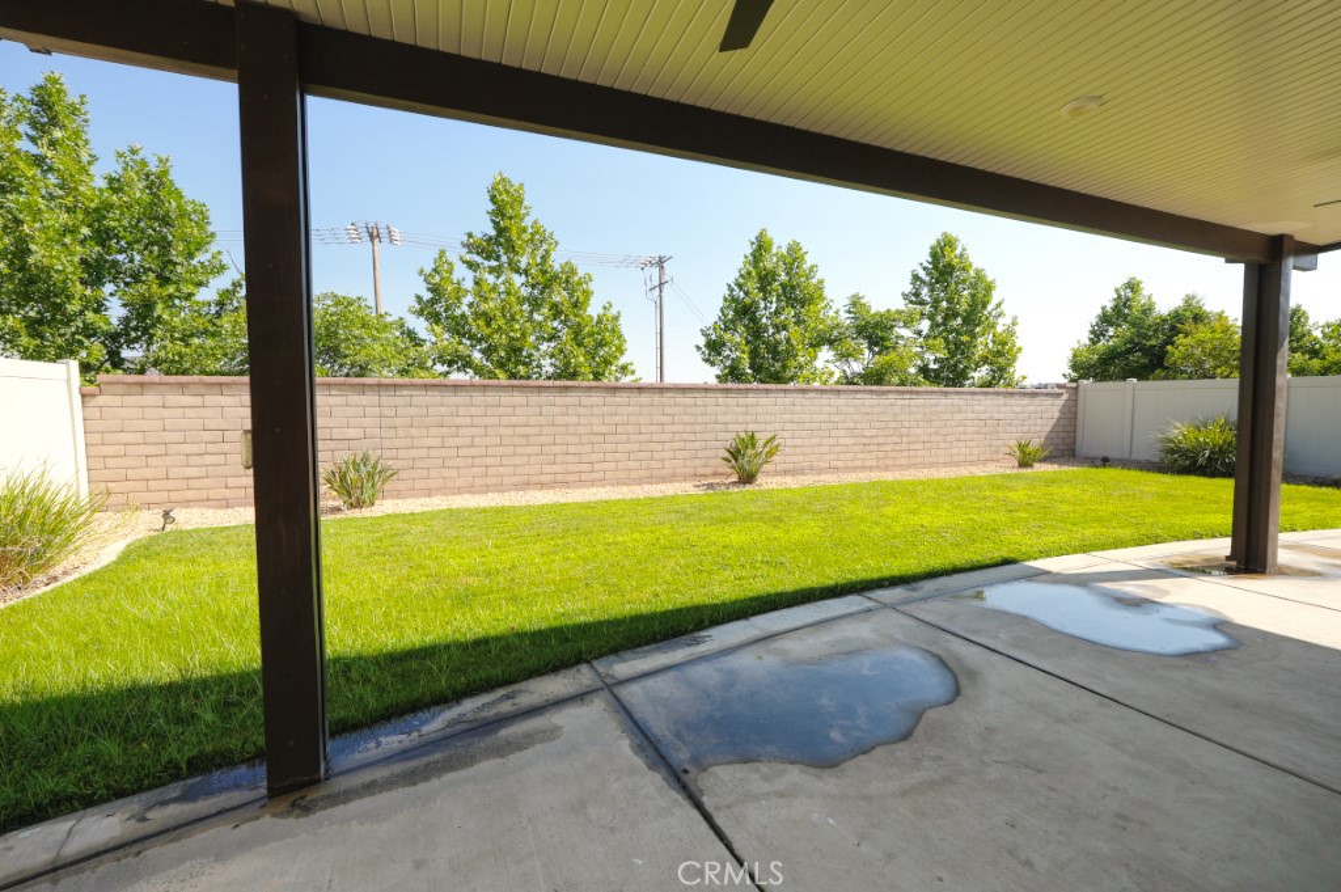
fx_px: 558
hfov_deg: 100.4
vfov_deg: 77.2
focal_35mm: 15
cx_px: 670
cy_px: 446
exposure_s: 1/640
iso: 100
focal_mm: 10
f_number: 8
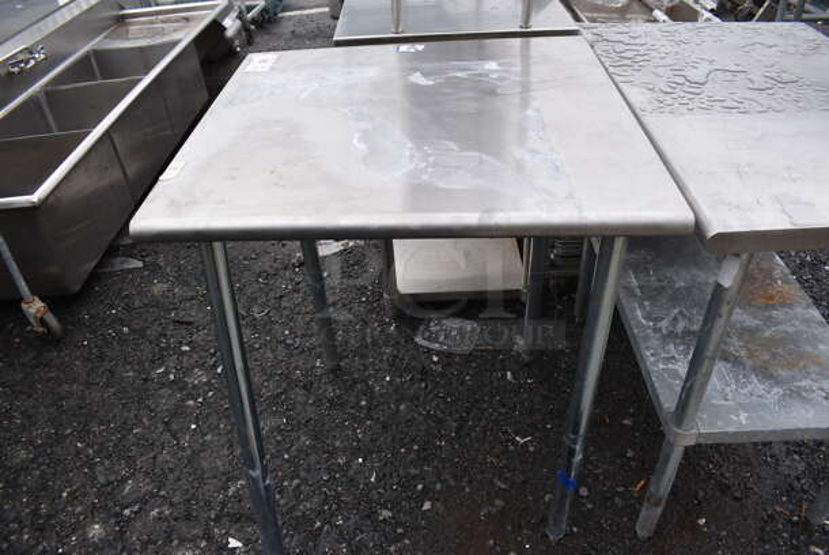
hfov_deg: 67.3
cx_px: 414
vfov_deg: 48.0
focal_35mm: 27
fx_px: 622
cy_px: 278
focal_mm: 18
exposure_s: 1/250
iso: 200
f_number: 6.3
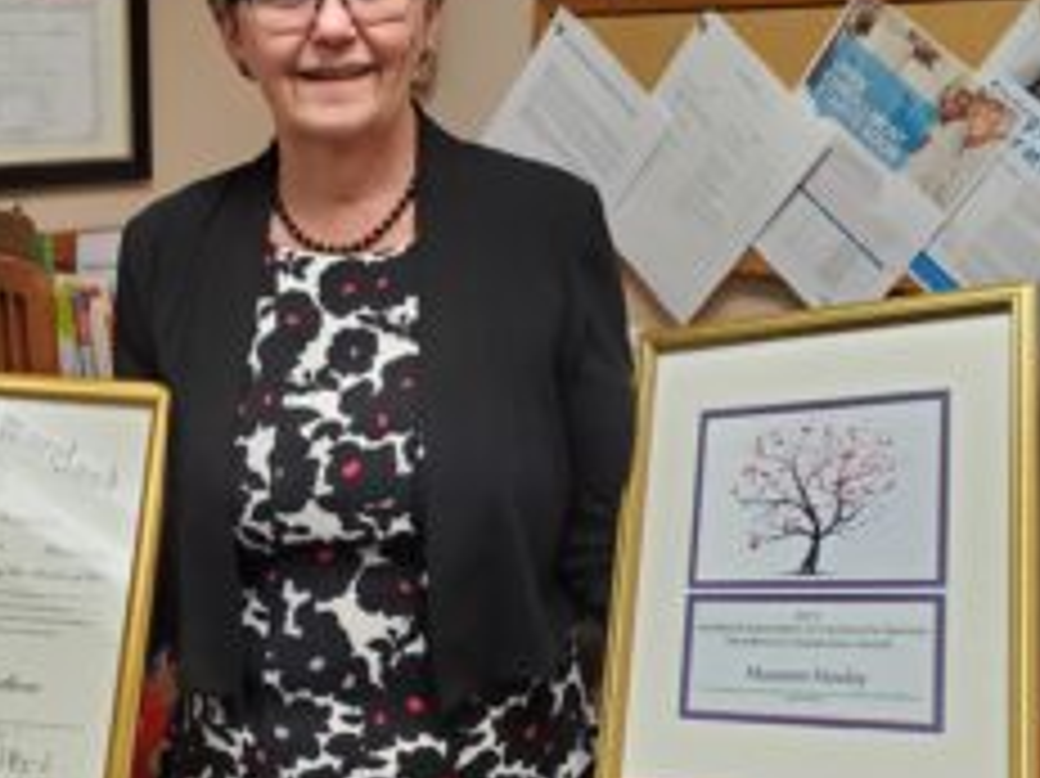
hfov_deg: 41.7
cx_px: 369
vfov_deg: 32.2
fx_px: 1351
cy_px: 391
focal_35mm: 45
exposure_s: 1/120
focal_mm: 4.3
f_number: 2.4
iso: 320
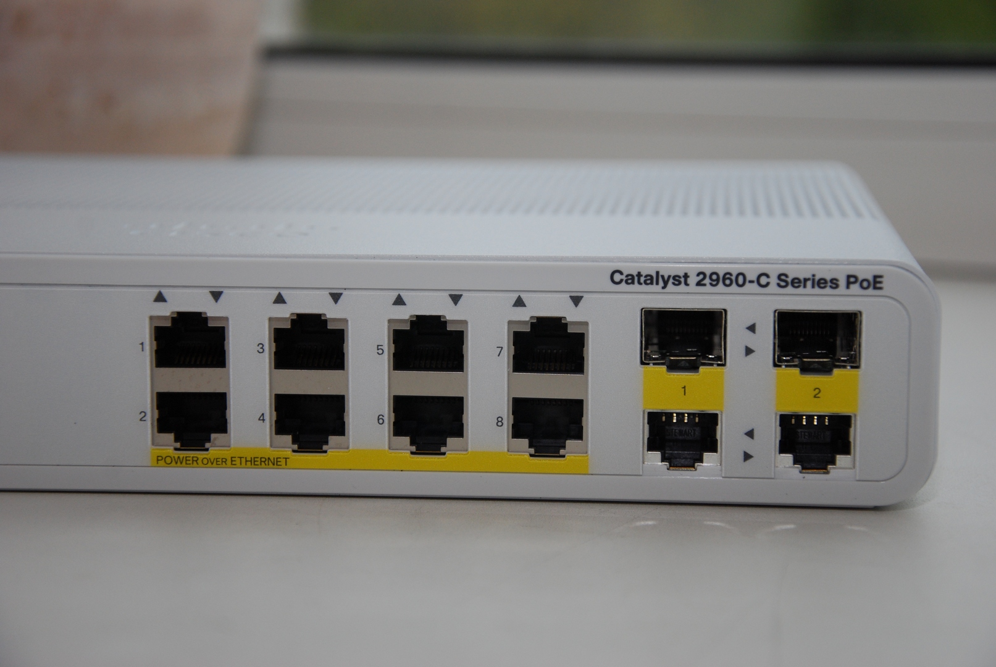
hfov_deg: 21.9
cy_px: 334
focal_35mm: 93
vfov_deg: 14.7
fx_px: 2576
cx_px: 498
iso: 400
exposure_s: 1/200
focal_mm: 62
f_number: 5.3
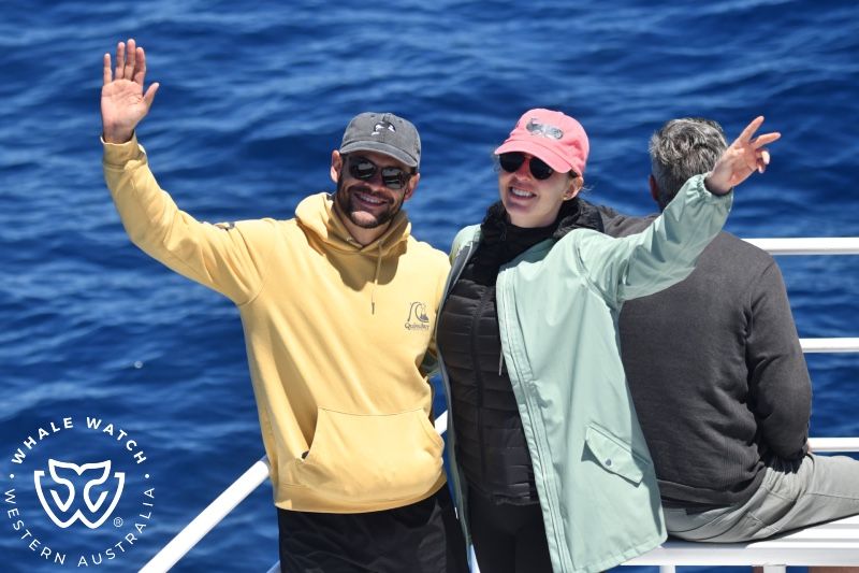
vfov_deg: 7.8
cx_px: 430
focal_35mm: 175
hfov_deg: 11.7
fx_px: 4175
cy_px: 286
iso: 1000
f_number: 5.3
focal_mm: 175
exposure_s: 1/8000
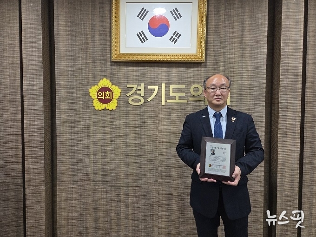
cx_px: 158
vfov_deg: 58.9
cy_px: 118
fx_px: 210
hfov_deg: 73.9
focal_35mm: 23
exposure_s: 1/120
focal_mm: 5.4
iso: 160
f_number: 1.8
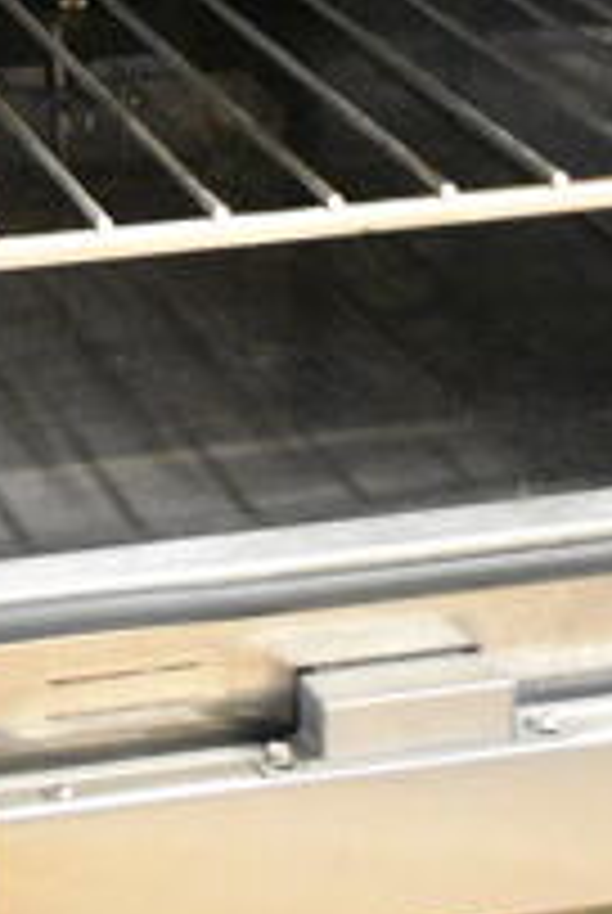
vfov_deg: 14.4
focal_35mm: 135
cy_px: -362
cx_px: -58
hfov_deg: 10.1
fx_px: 3431
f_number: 4.5
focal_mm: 20
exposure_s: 1/50
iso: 6400
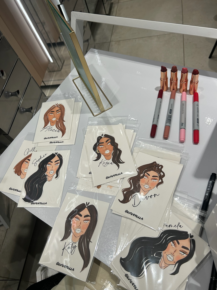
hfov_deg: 53.1
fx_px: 217
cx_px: 108
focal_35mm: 26
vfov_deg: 67.3
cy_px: 145
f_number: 1.5
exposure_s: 1/625
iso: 50
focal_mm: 5.7
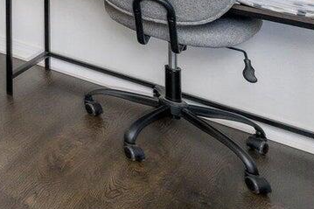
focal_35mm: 60
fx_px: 523
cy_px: -188
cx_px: -316
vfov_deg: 17.4
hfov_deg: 19.2
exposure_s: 1/30
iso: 320
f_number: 9
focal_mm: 14
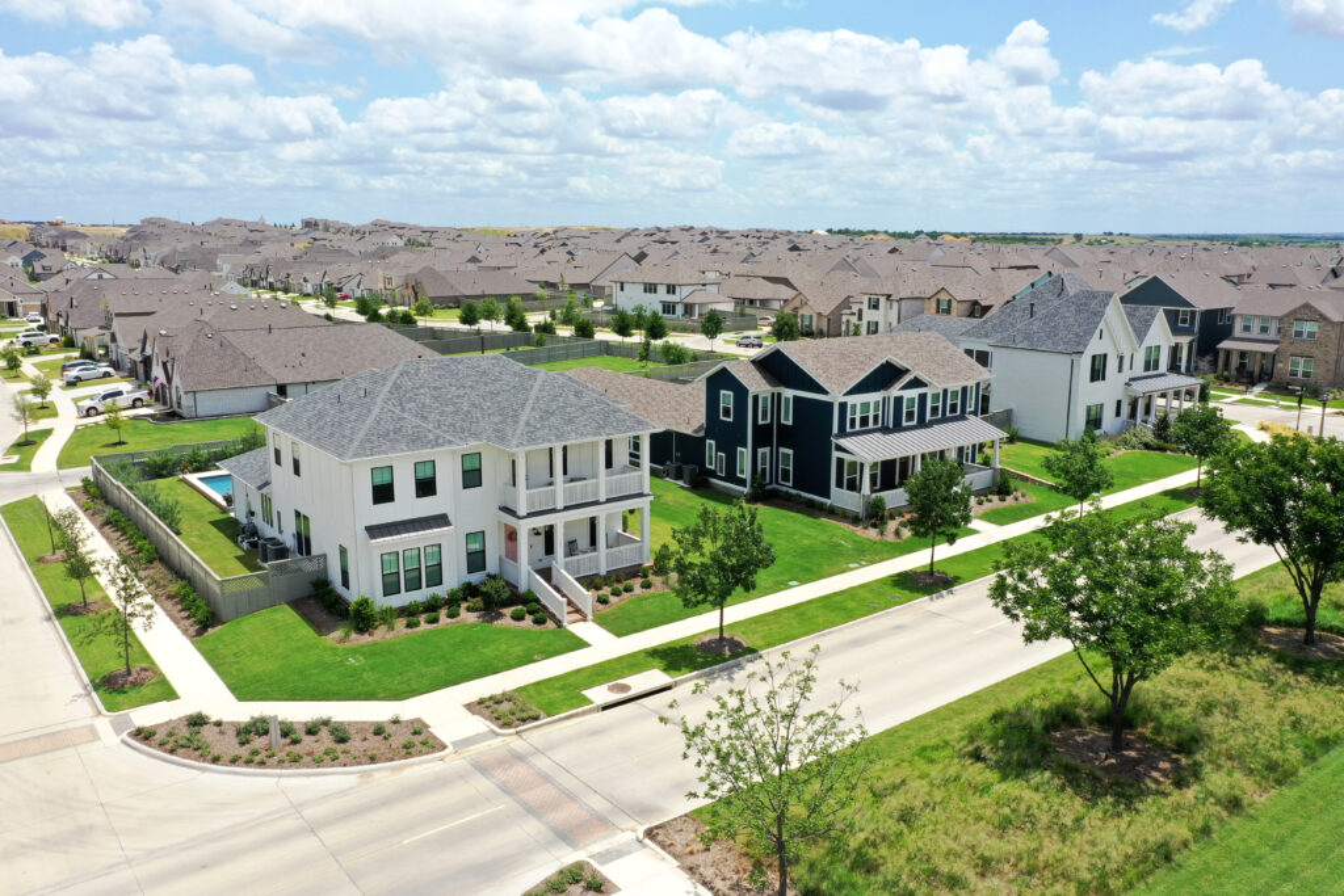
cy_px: 448
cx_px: 672
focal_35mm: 28
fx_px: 1045
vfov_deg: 46.4
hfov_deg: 65.5
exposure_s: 1/240
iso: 100
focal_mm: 10.26
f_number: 8
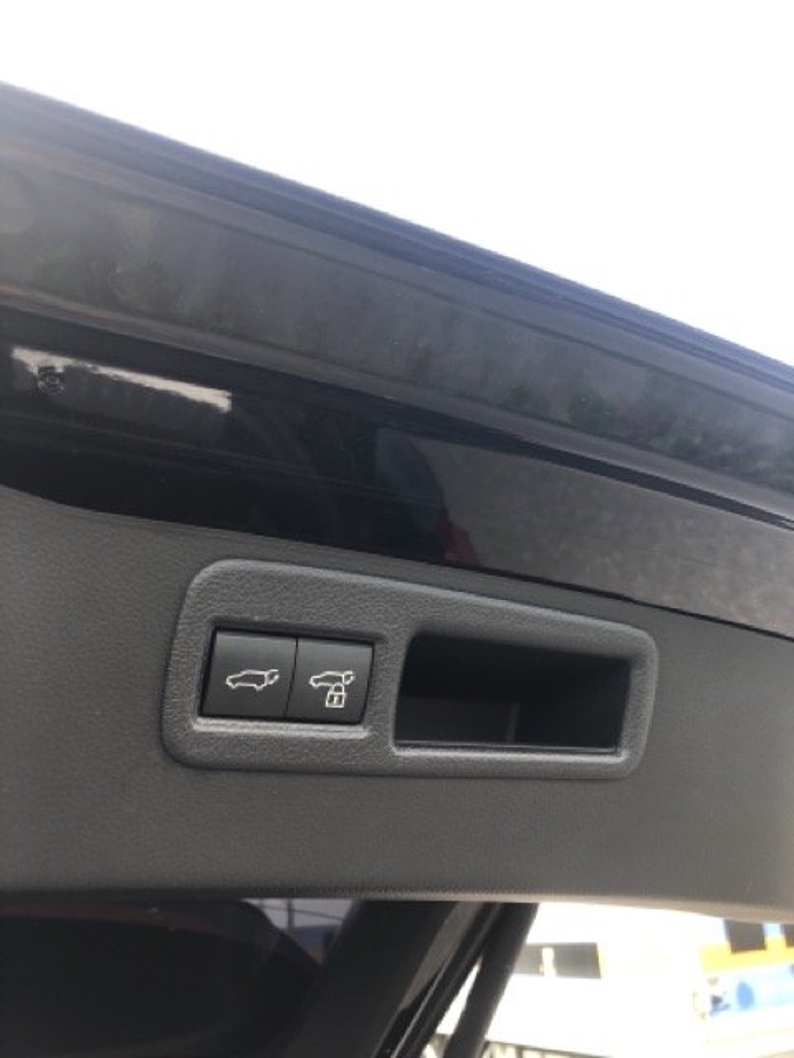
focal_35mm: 28
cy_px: 529
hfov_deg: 49.7
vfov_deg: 63.4
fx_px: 856
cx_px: 397
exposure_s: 1/40
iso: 25
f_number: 1.8
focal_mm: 3.99
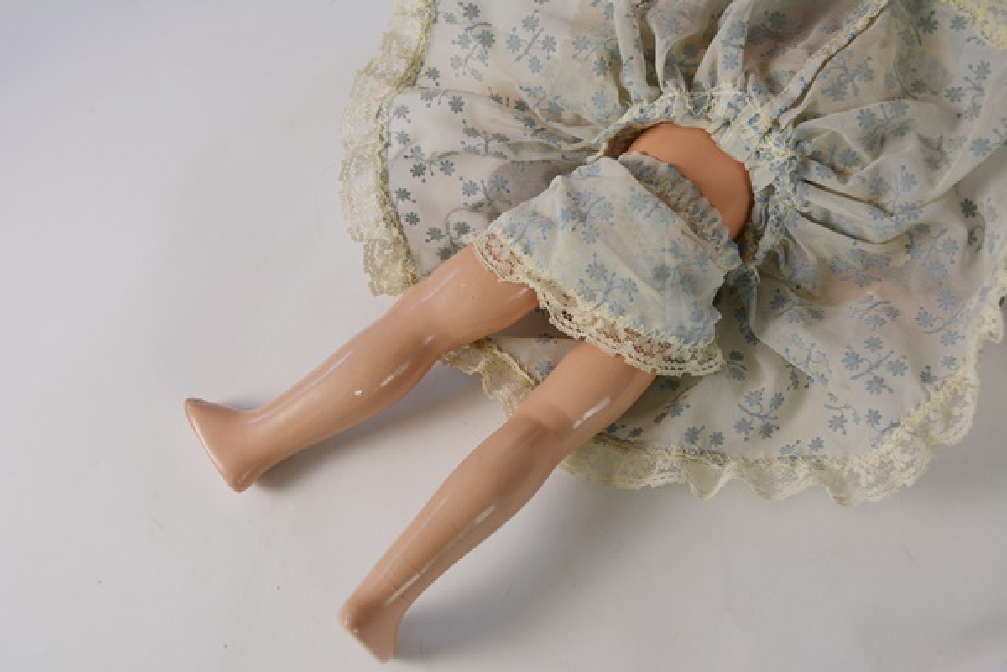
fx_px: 923
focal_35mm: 33
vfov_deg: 40.0
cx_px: 504
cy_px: 336
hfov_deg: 57.2
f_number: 5.6
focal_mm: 22
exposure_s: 1/125
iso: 280
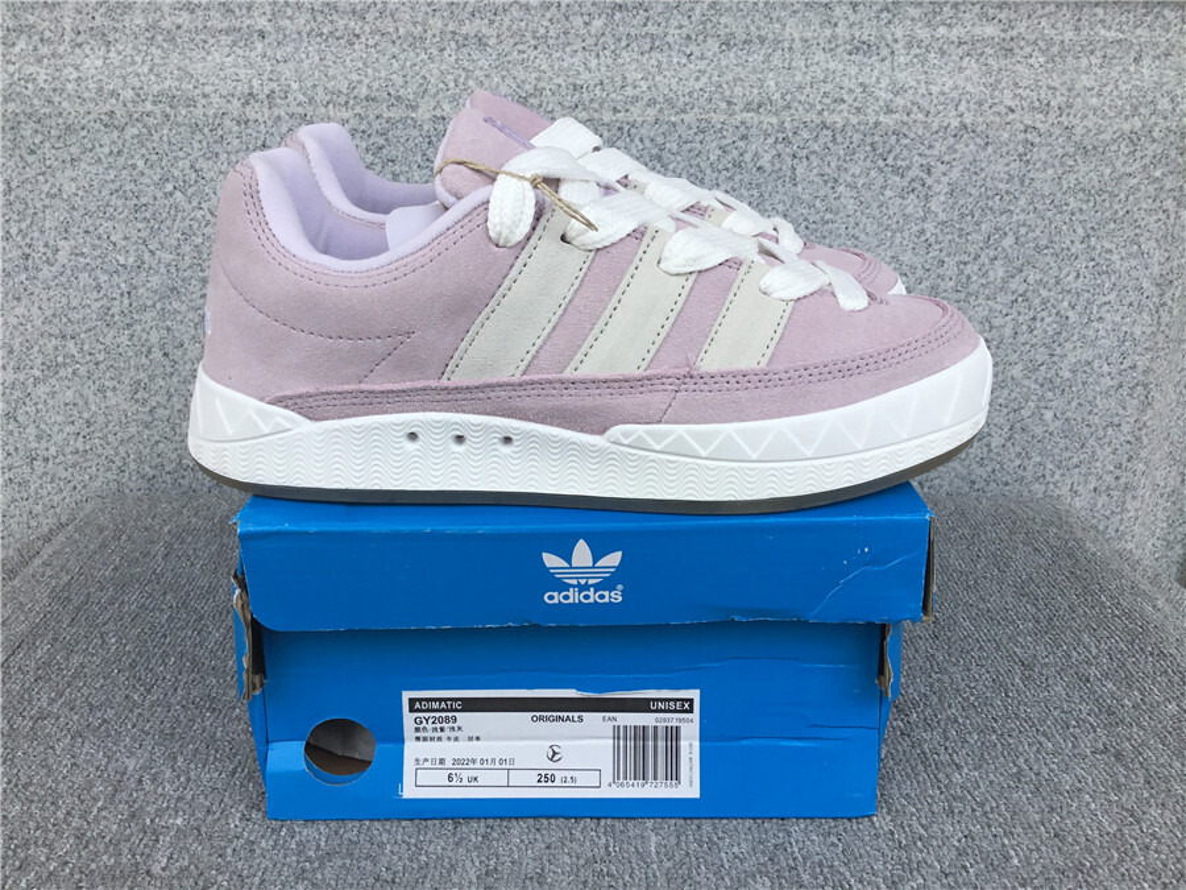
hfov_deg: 58.4
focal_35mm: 31
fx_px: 1062
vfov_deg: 45.4
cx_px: 593
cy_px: 445
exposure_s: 1/562
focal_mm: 3.3
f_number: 2.4
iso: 25
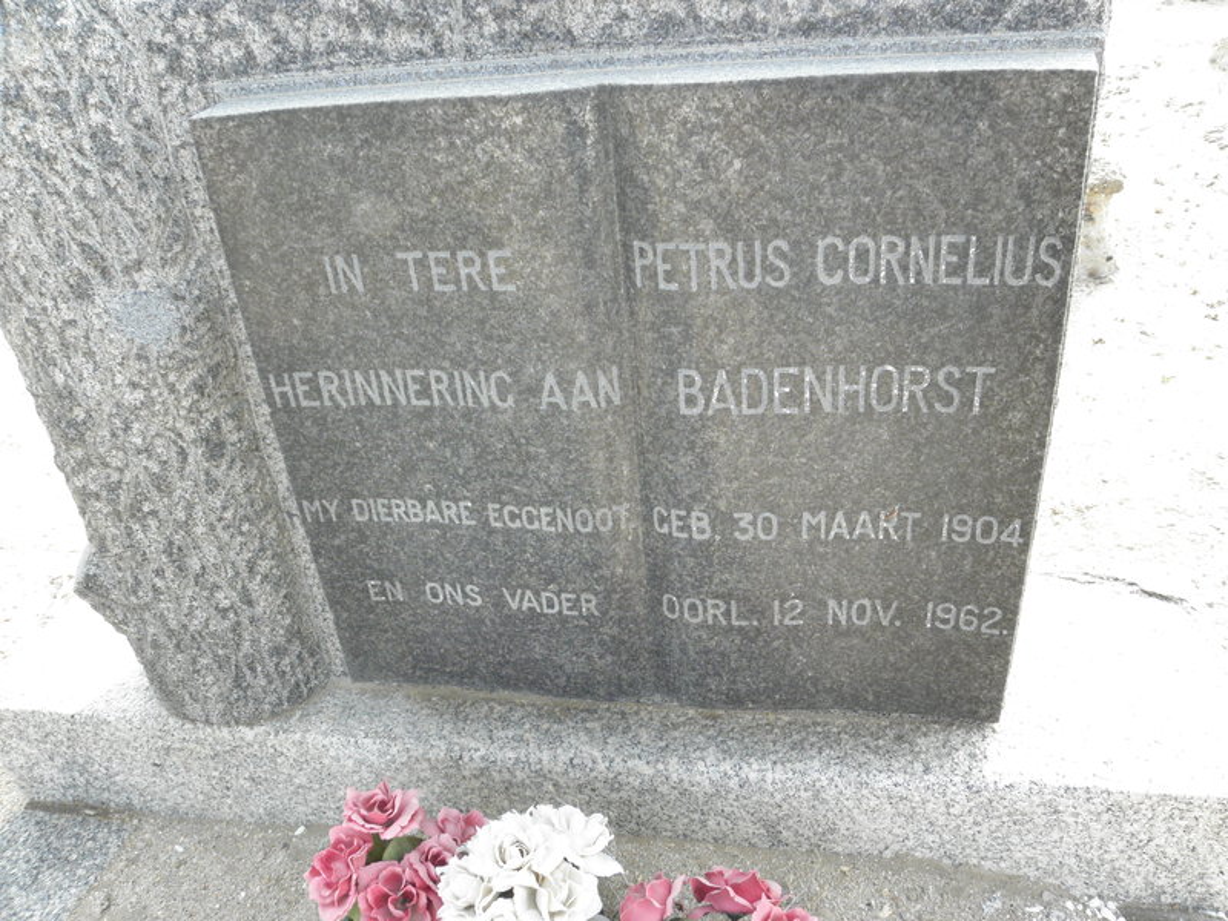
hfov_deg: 67.3
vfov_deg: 53.1
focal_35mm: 26
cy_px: 460
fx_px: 922
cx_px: 614
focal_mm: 4.6
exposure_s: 1/125
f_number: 5.6
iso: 200
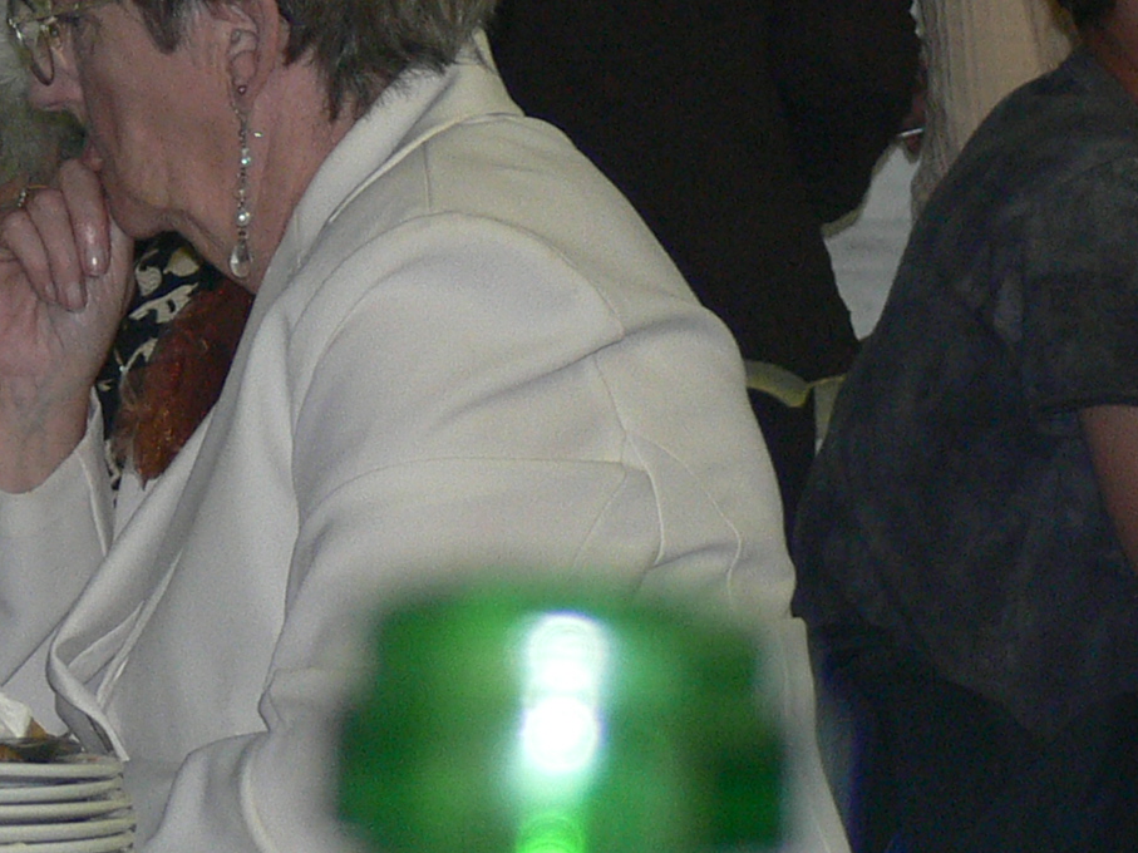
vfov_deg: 4.6
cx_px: -110
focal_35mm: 323
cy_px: 0
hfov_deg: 6.1
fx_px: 10617
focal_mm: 19
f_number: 3.2
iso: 100
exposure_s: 1/30
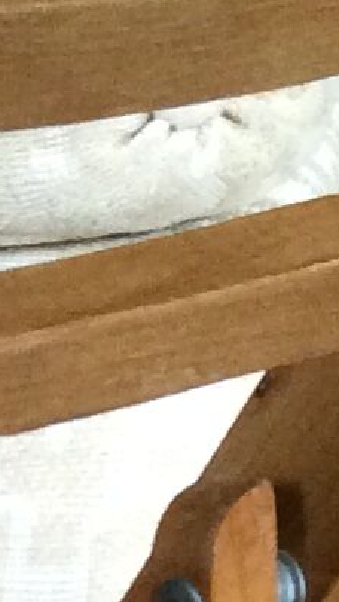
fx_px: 3561
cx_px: -198
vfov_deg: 9.2
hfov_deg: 5.4
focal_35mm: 223
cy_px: 1115
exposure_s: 1/25
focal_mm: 3.3
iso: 160
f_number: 2.4
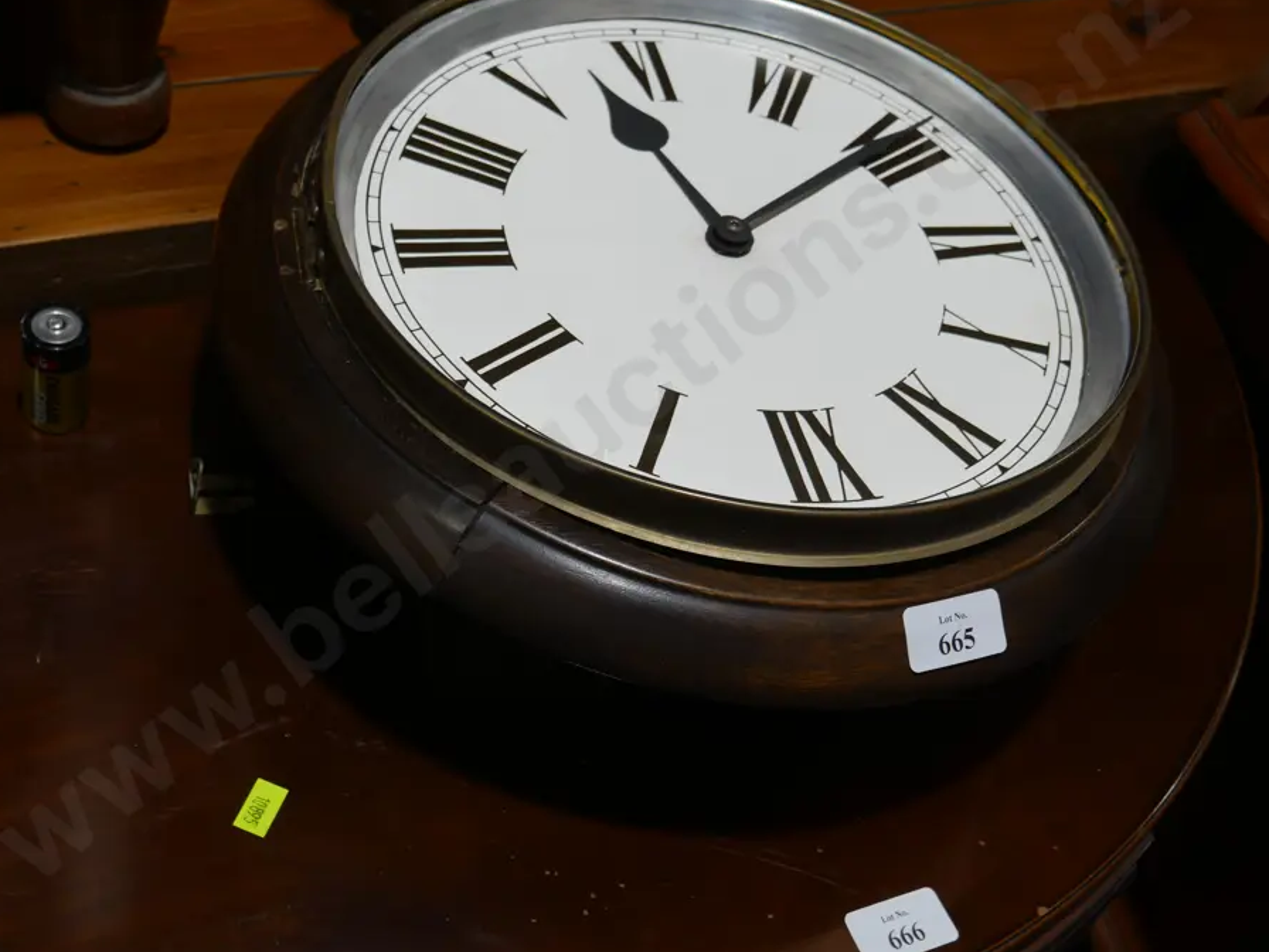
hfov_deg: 39.6
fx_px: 1760
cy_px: 427
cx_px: 592
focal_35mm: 48
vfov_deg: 30.2
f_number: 4.6
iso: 200
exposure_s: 1/80
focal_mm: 21
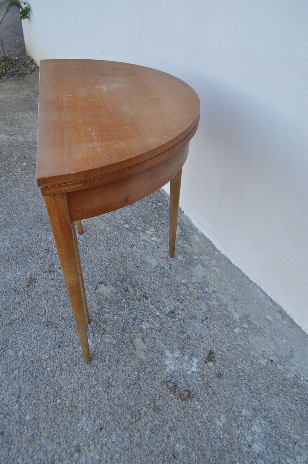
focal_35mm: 27
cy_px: 232
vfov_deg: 67.4
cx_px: 154
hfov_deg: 47.8
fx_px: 347
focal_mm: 18
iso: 280
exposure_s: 1/125
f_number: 5.6
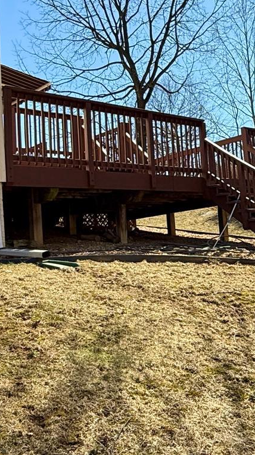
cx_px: 212
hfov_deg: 28.2
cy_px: 150
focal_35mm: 41
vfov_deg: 48.5
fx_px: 493
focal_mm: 2.22
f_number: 2.2
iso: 50
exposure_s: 1/1339
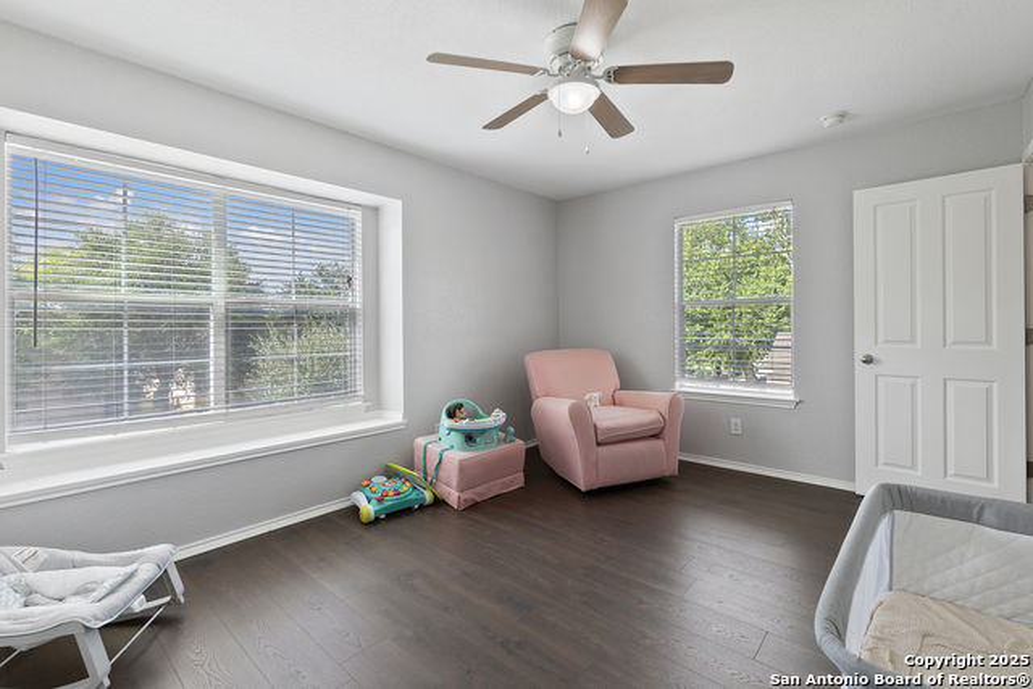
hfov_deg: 100.4
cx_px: 516
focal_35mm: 15
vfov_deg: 77.4
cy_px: 344
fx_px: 430
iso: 320
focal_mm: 10
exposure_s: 1/15
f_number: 6.3
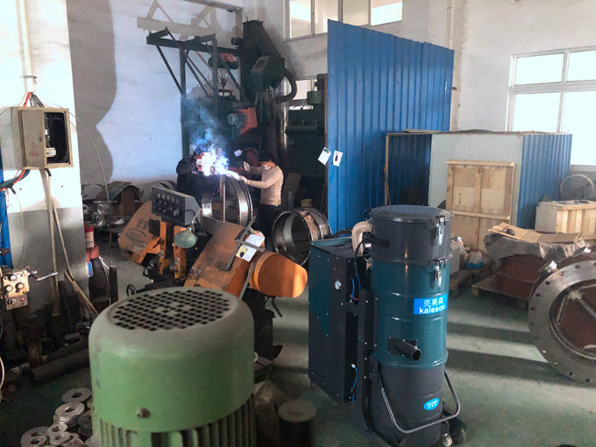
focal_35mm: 28
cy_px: 224
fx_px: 482
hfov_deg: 63.4
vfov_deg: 49.7
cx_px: 298
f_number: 1.8
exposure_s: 1/100
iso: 1000
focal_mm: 3.99
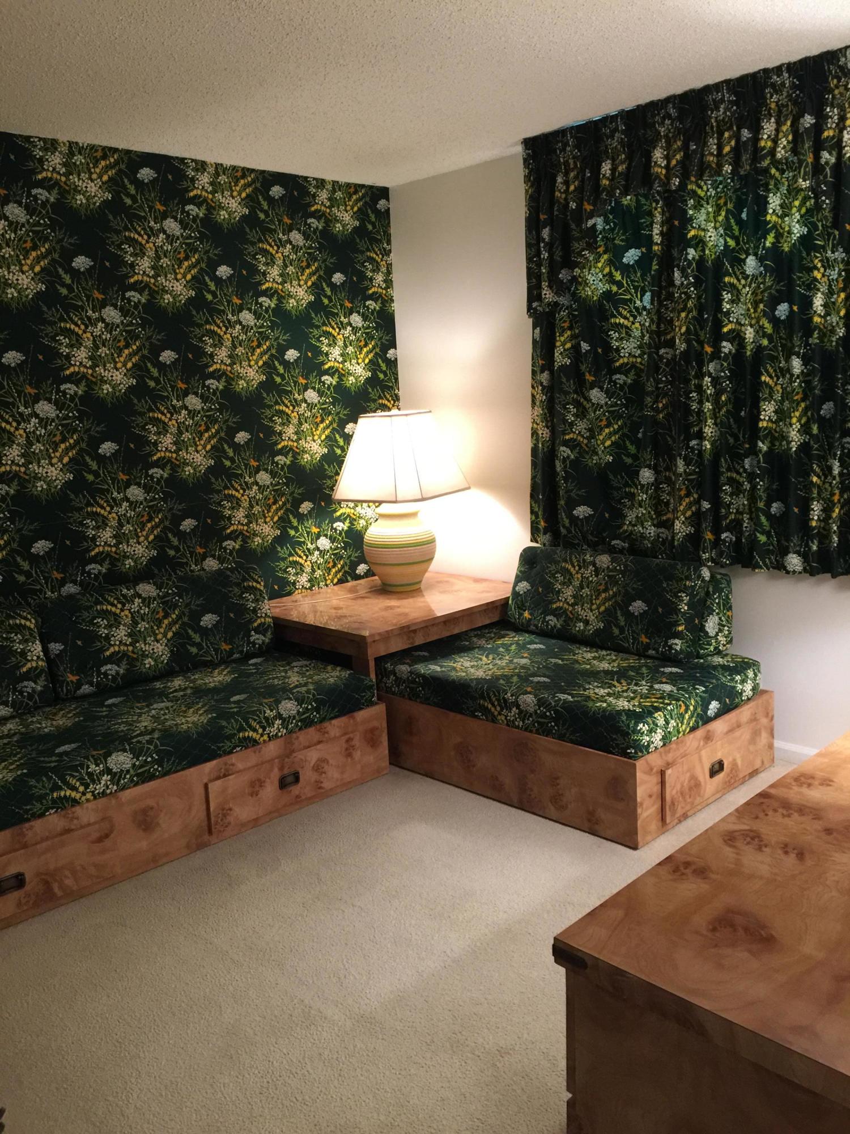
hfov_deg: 48.2
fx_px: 949
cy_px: 567
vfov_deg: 61.7
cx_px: 425
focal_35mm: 29
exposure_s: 1/15
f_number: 2.2
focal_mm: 4.15
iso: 125
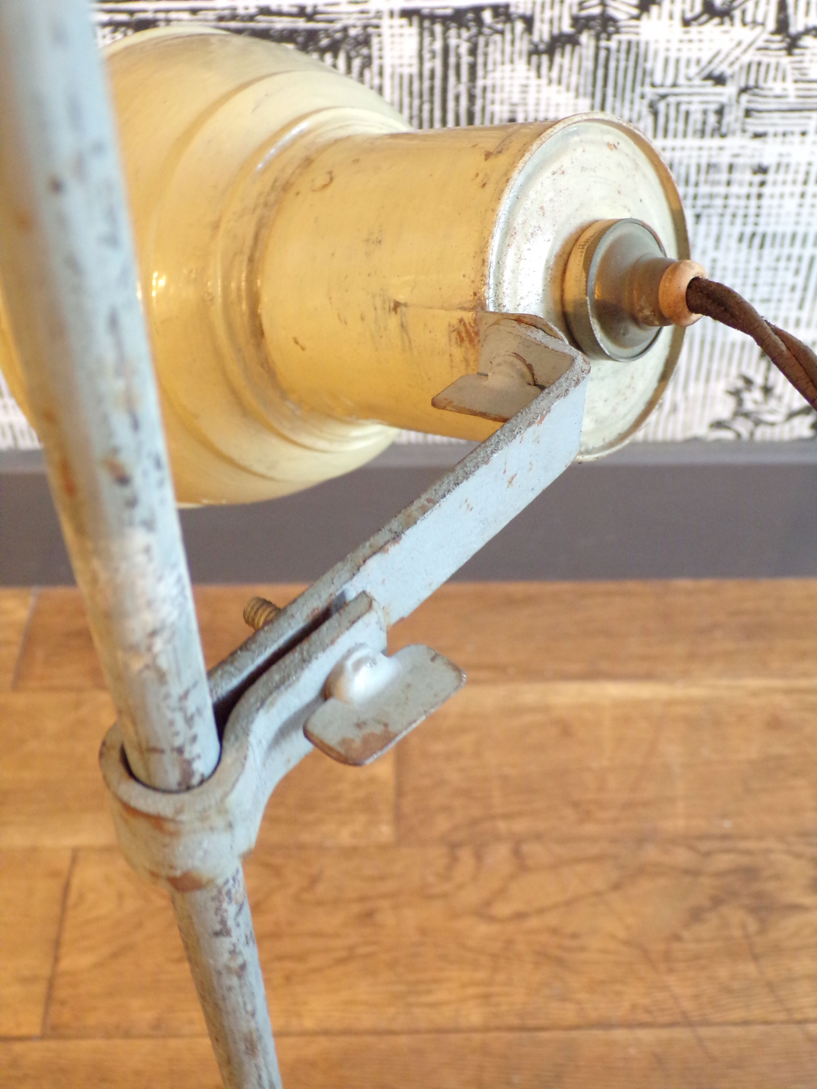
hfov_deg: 38.7
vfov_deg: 50.1
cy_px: 544
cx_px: 408
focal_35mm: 37
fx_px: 1164
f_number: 3.3
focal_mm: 6.6
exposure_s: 1/17
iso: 422
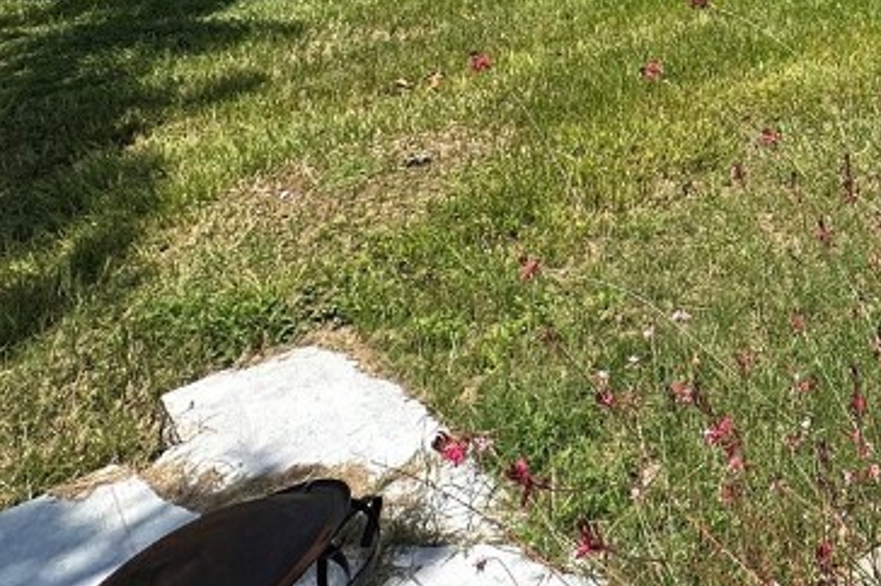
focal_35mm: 41
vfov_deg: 24.0
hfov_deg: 40.2
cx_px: 925
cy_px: -339
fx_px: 1002
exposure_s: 1/1949
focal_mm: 2.22
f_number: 2.2
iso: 40
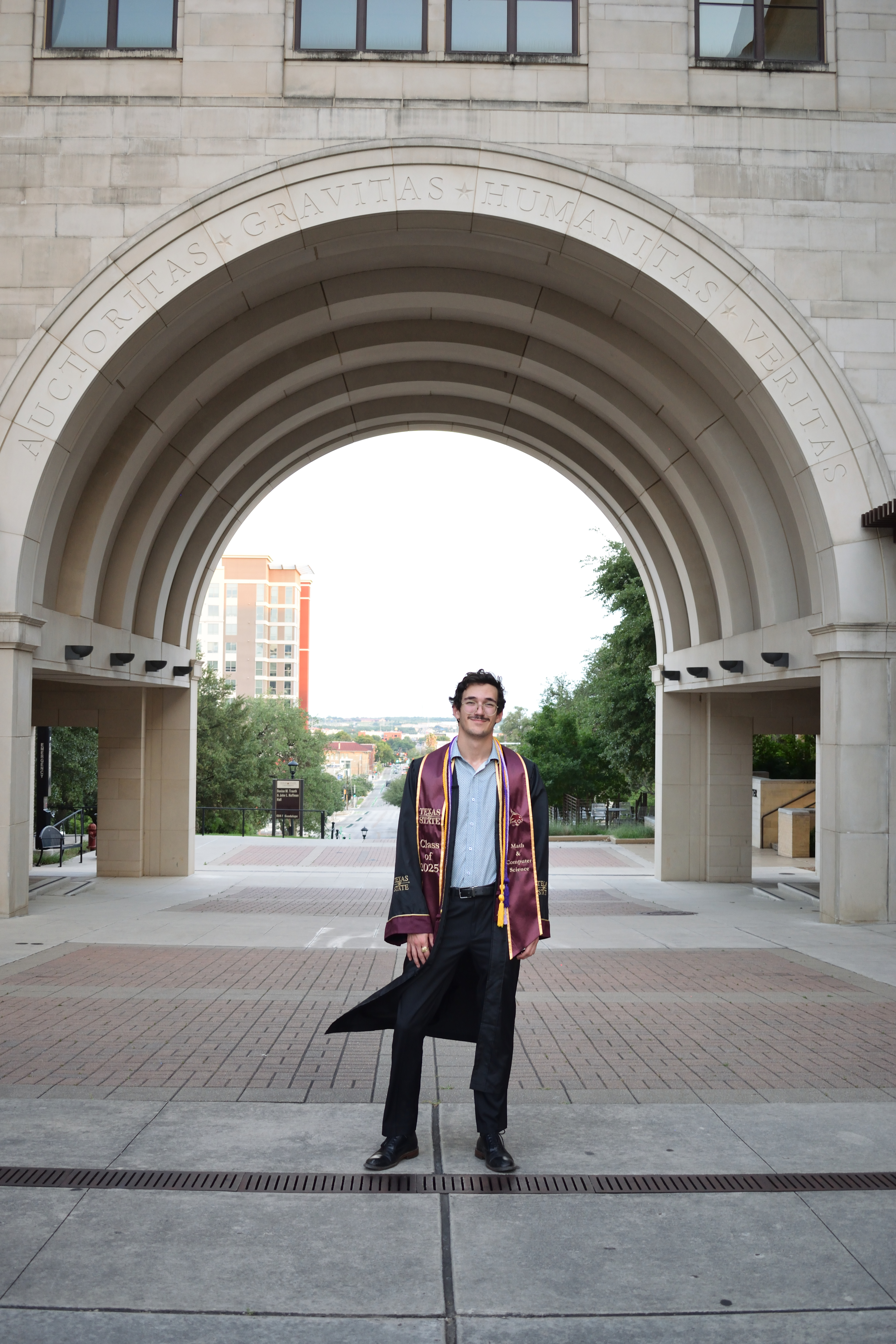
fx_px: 1288
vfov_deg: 55.1
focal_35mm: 34
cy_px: 672
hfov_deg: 38.4
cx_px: 448
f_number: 3.8
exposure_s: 1/100
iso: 400
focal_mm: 23
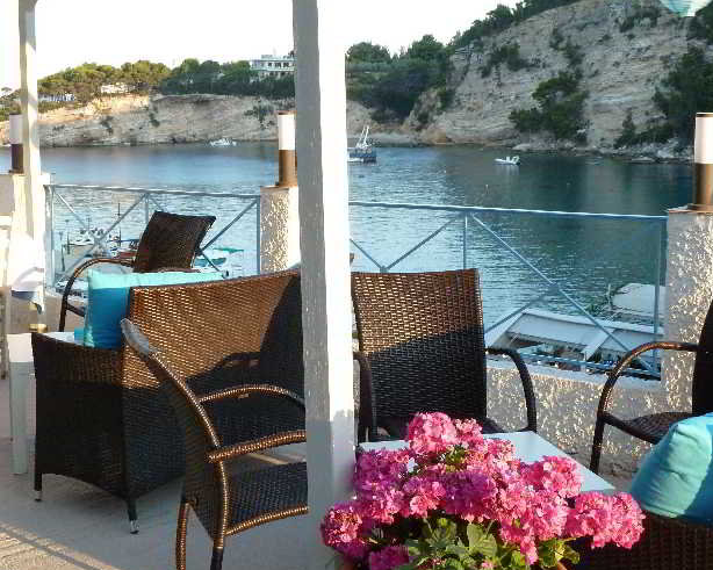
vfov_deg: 27.1
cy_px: 291
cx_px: 279
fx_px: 1182
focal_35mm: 56
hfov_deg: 33.5
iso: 400
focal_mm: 7.3
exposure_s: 1/400
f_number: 3.7
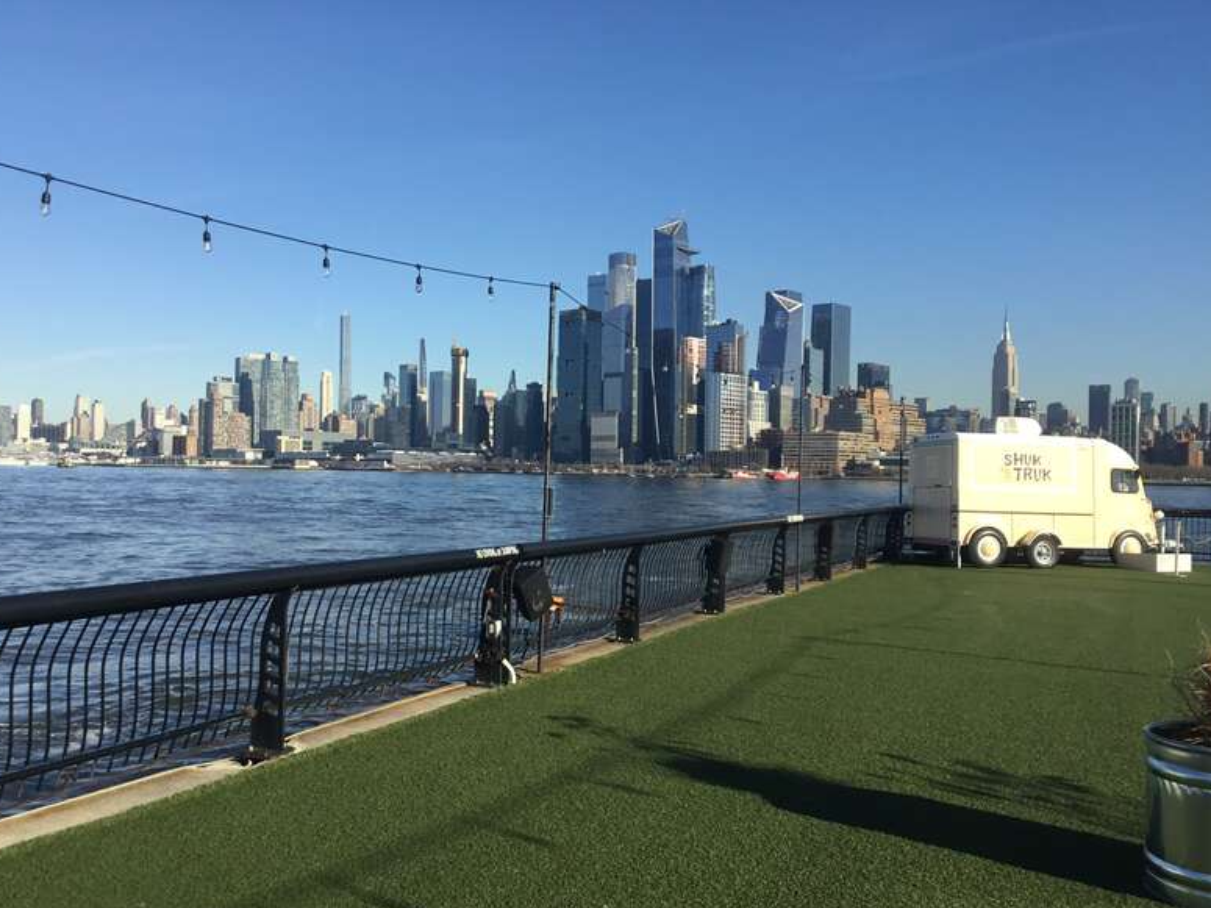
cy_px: 466
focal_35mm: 32
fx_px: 1119
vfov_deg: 44.1
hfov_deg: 56.8
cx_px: 602
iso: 25
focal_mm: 3.3
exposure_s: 1/1101
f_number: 2.4
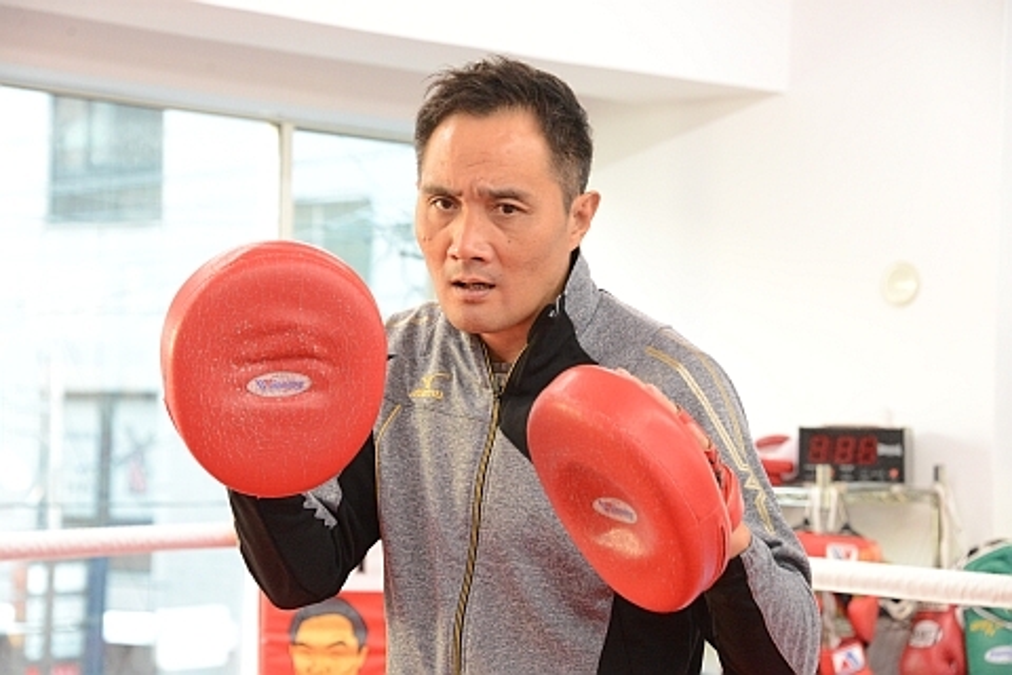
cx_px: 506
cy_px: 338
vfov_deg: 13.0
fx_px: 2951
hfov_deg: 19.5
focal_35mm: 105
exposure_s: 1/100
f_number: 6.3
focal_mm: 105
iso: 8063
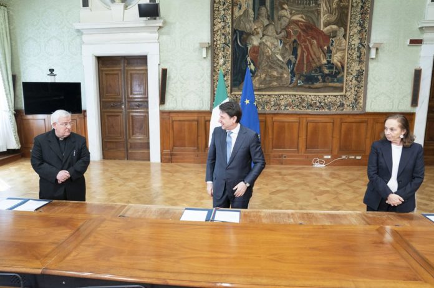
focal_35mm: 24
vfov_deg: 53.0
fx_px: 289
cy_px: 144
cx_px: 217
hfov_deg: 73.8
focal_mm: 24
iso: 2500
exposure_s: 1/125
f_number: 3.5
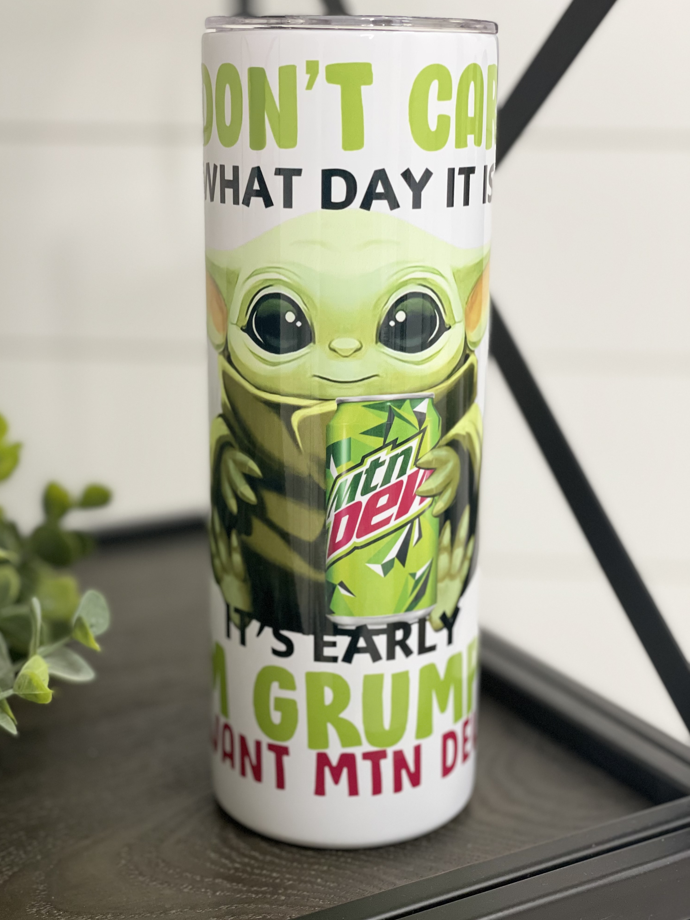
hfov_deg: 27.5
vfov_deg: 36.2
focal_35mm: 53
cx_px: 339
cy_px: 467
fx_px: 1409
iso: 125
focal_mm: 6
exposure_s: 1/40
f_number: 2
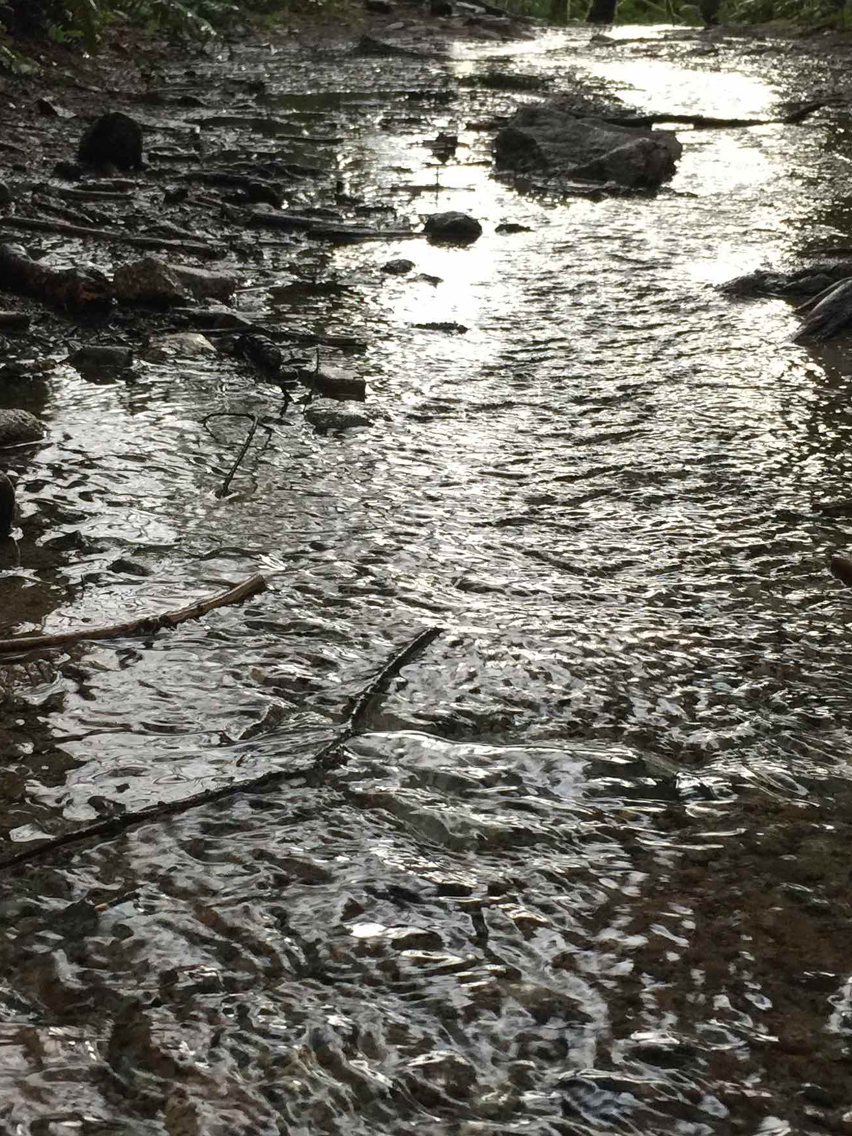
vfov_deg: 35.5
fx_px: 1772
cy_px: 577
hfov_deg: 27.0
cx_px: 401
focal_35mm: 54
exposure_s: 1/30
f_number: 2.2
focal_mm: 4.15
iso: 50
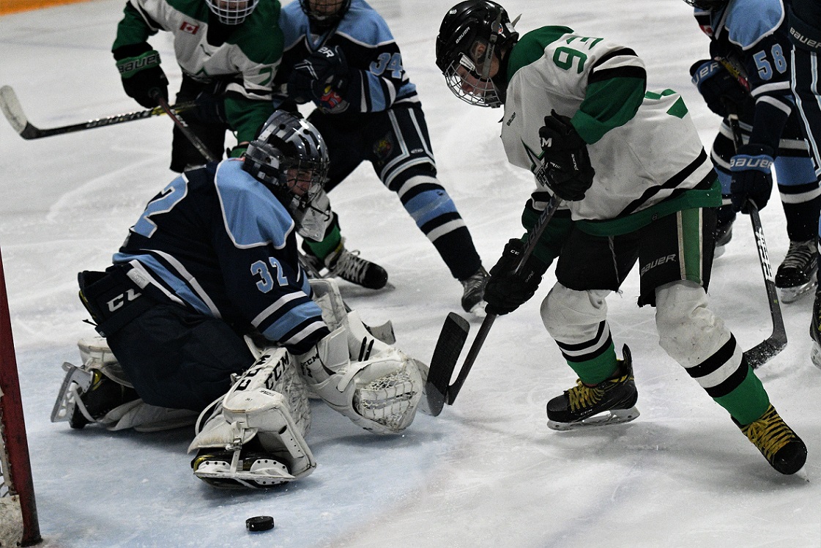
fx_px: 2395
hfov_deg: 19.5
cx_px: 410
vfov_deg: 13.0
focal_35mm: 105
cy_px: 274
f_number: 4.5
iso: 4500
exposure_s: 1/1000
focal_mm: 70
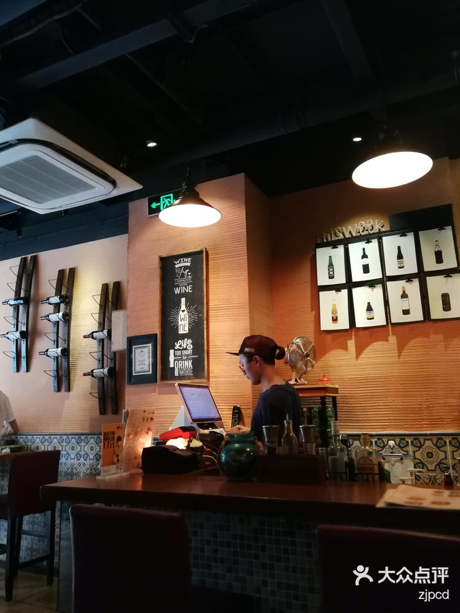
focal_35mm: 27
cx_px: 230
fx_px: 479
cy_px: 306
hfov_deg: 51.3
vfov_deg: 65.3
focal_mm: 3.95
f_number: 4
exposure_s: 1/33.3
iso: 500
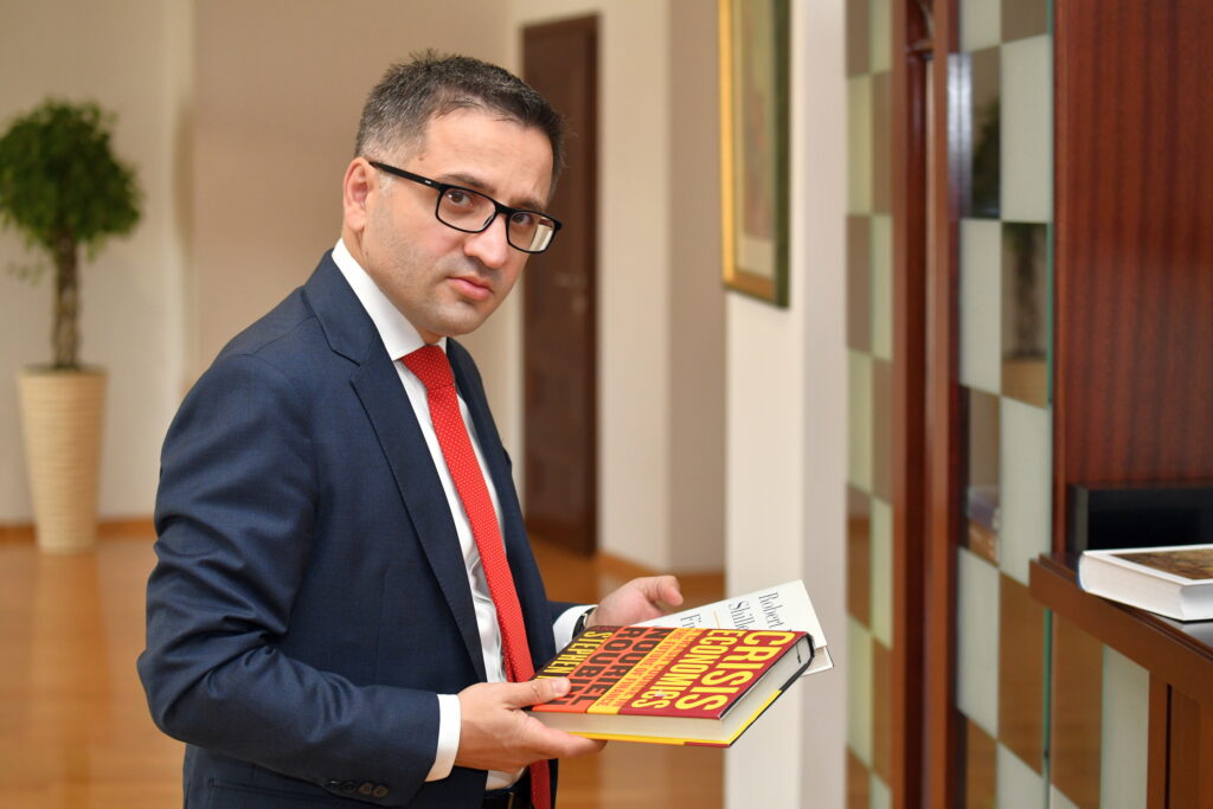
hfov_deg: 28.8
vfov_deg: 19.5
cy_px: 404
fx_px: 2359
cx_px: 606
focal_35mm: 70
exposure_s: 1/250
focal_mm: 70
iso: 1600
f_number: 4
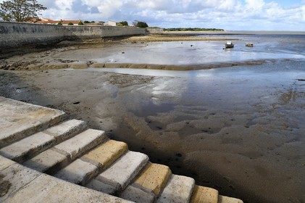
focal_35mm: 24
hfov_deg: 73.8
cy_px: 102
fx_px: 203
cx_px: 152
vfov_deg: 53.1
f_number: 8
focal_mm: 24
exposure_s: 1/500
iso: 200
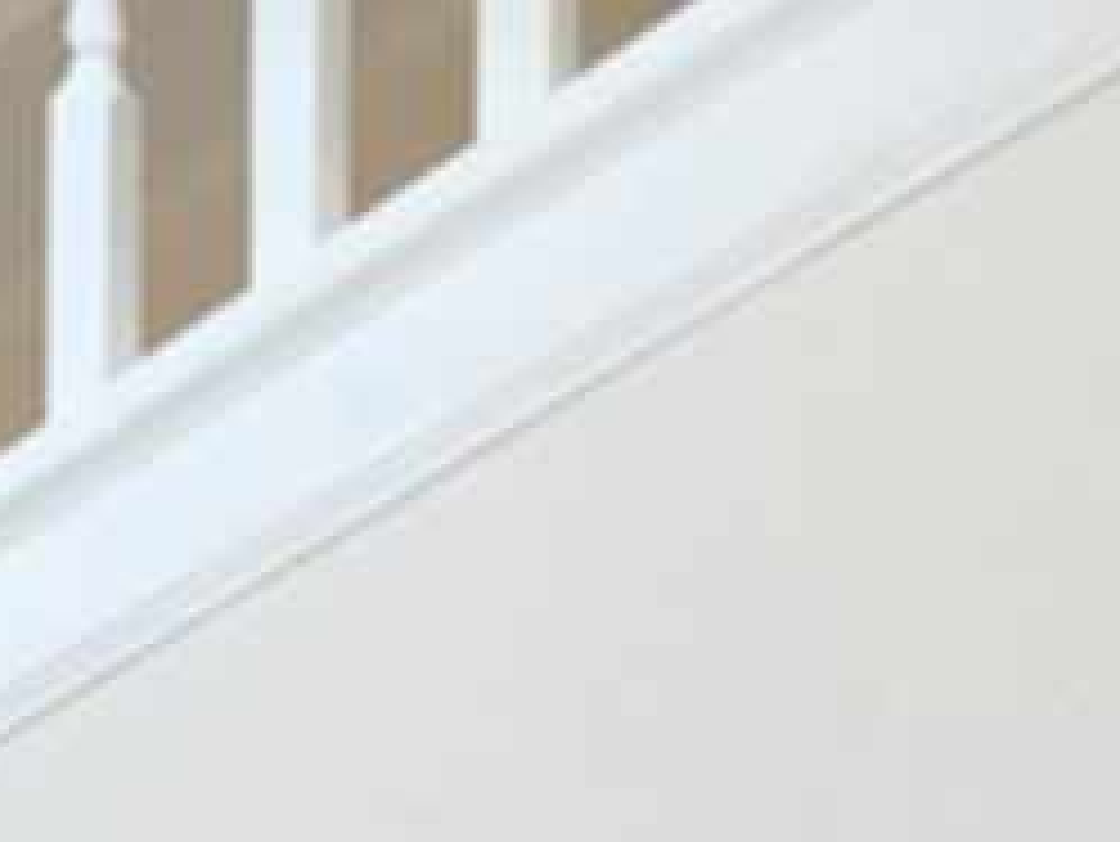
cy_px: -509
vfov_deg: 11.9
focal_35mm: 118
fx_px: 3820
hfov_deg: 14.5
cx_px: -963
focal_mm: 6.4
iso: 500
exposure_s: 1/60
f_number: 1.8
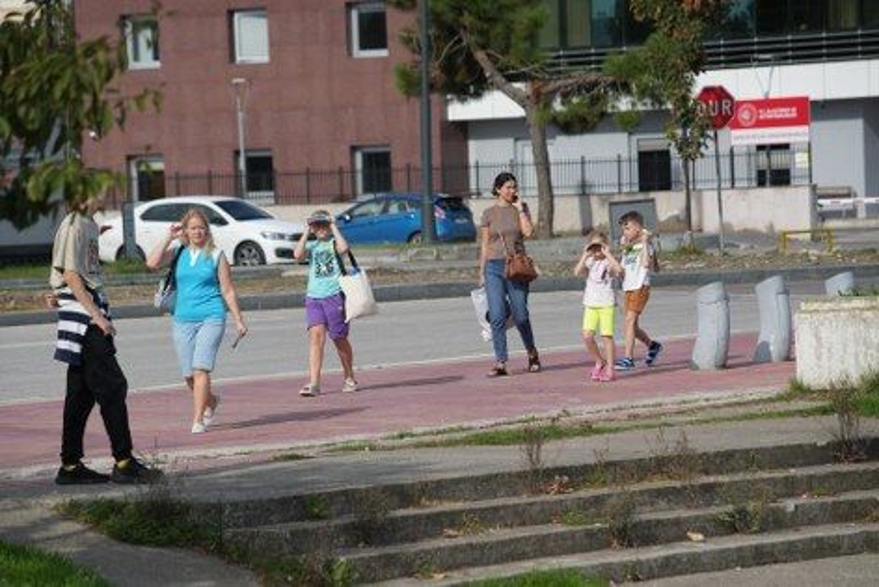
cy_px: 294
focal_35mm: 200
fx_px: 4885
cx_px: 440
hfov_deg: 10.3
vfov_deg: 6.9
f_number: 6.3
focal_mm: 200
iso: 100
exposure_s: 1/500
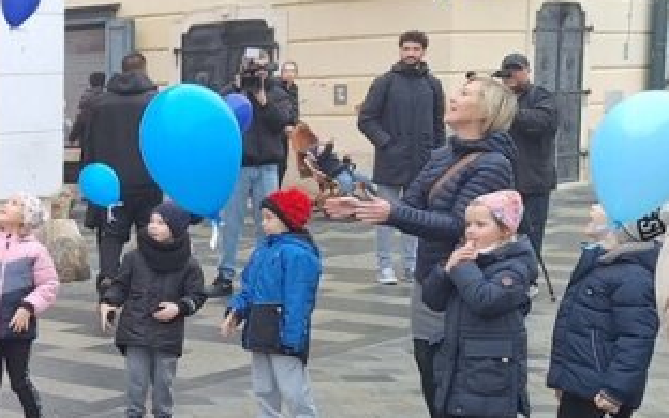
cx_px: -219
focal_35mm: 80
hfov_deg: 22.8
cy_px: 319
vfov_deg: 16.2
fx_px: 1459
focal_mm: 5.54
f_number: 1.8
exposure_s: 1/269
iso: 40
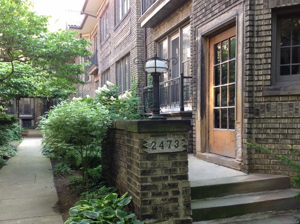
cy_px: 128
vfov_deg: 35.8
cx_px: 154
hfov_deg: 46.9
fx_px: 346
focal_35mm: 40
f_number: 2.4
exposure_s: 1/24
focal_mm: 4.28
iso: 50
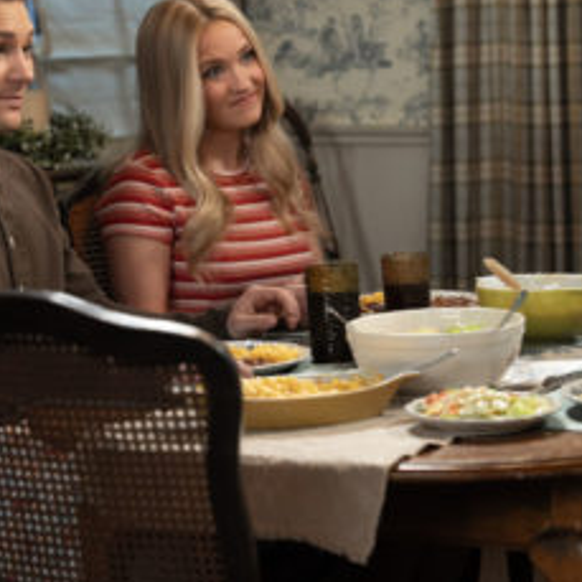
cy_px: 272
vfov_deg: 13.5
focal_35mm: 129
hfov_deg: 13.5
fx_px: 2454
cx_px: 470
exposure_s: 1/80
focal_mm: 58
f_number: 2.8
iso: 6400
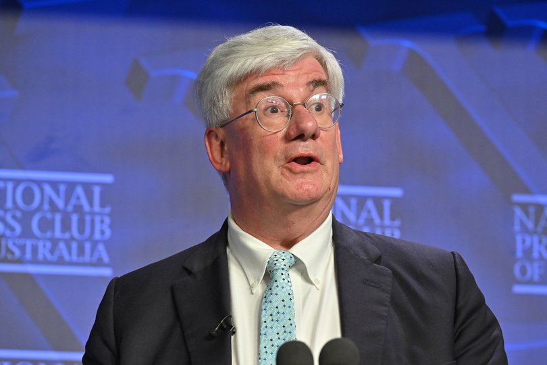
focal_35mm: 200
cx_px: 274
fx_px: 3039
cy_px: 182
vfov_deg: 6.9
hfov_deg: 10.3
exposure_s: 1/400
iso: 4000
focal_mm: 200
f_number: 5.6
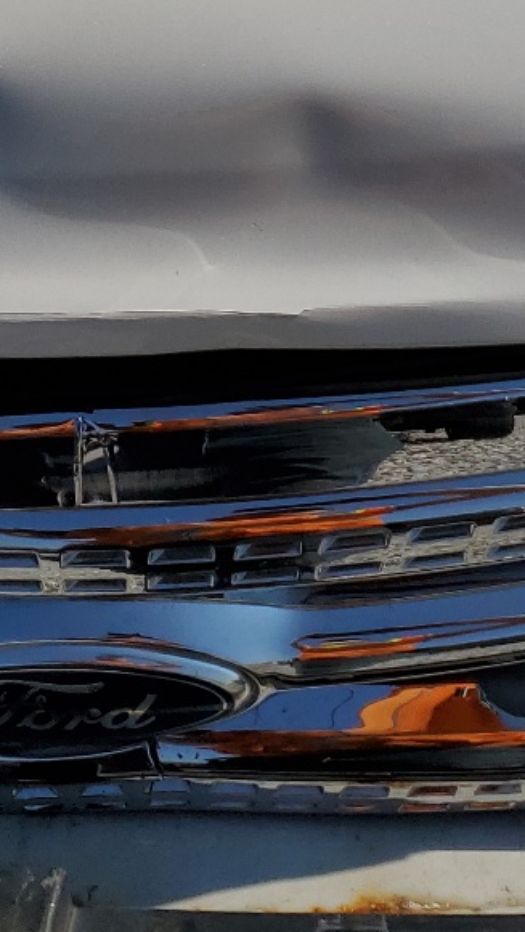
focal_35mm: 78
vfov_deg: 25.7
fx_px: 1930
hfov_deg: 15.5
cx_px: 292
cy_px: -21
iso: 52
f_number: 1.5
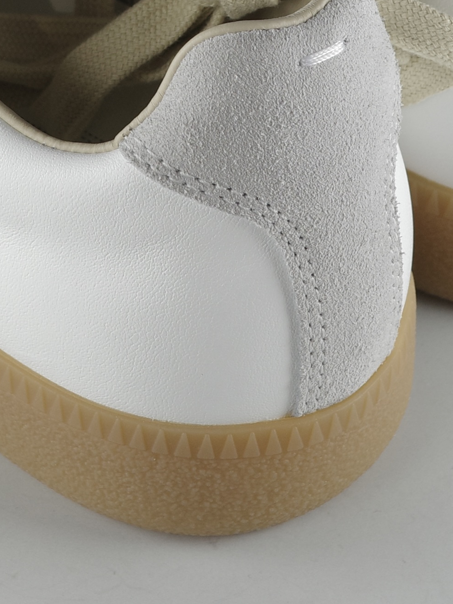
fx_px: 3071
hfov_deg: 8.4
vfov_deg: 10.8
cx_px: 87
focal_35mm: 176
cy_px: -315
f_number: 4.5
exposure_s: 1/50
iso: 100
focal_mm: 26
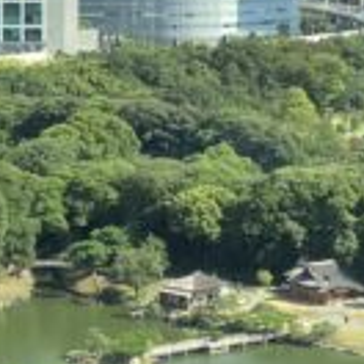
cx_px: 44
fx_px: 2284
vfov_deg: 9.1
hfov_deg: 9.1
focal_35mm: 192
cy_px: 179
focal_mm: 3.99
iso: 32
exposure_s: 1/883
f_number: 1.8
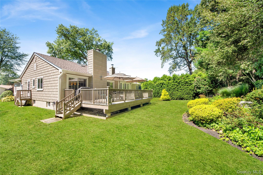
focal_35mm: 12
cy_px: 88
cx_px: 132
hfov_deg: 112.6
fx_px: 88
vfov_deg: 90.0
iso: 100
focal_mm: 8
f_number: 8
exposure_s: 1/160
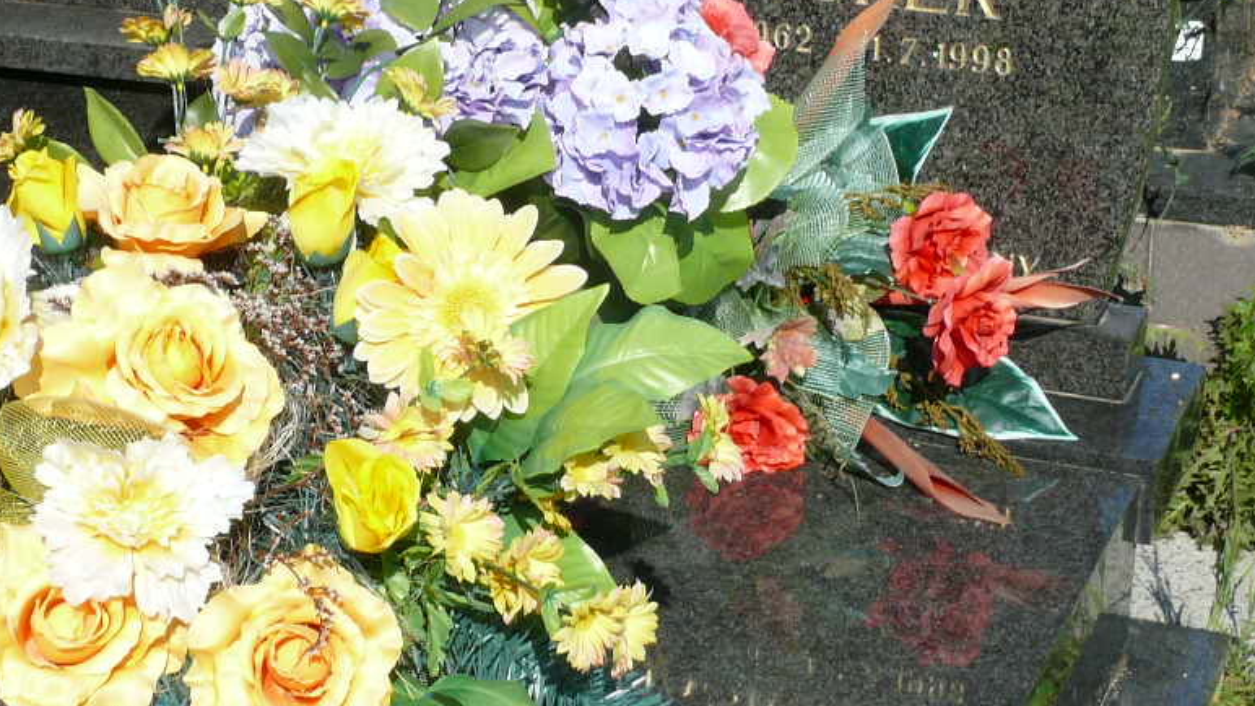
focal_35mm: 79
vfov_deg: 15.3
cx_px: 616
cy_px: 342
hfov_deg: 26.9
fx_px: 2629
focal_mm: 7.4
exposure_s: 1/400
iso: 100
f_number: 6.3
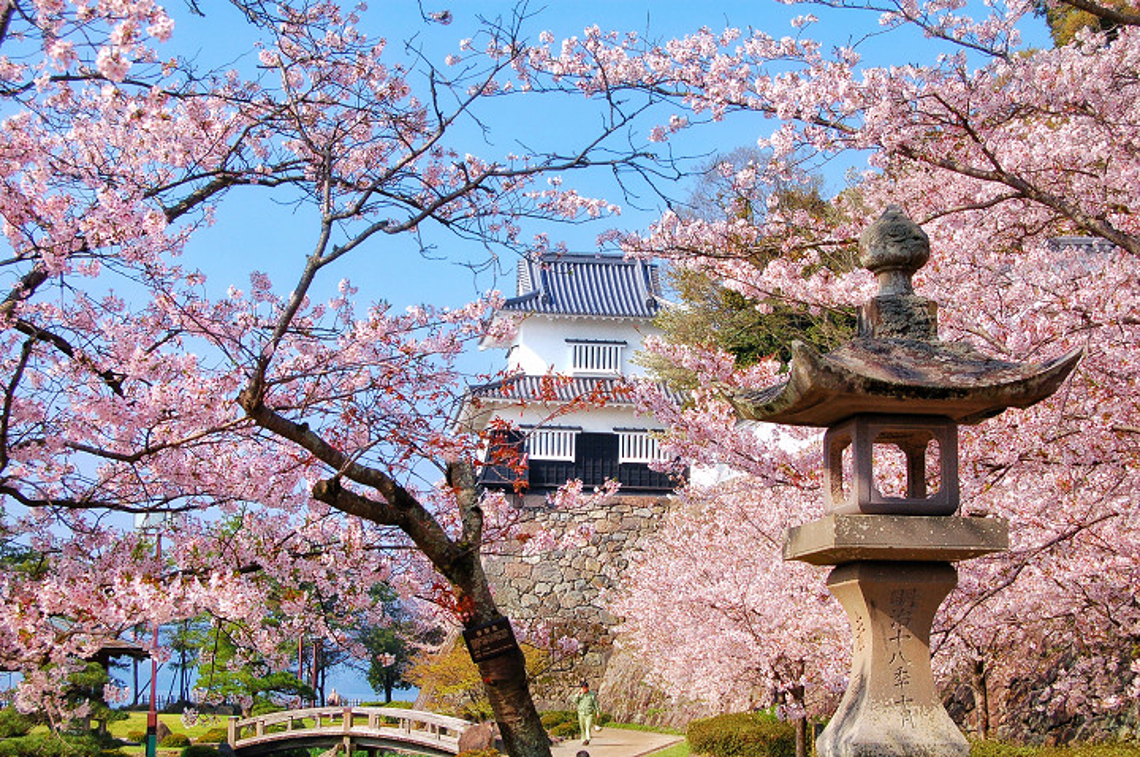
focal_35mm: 68
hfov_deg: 29.9
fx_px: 2135
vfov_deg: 20.1
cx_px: 570
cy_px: 378
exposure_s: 1/250
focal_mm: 45
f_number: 8
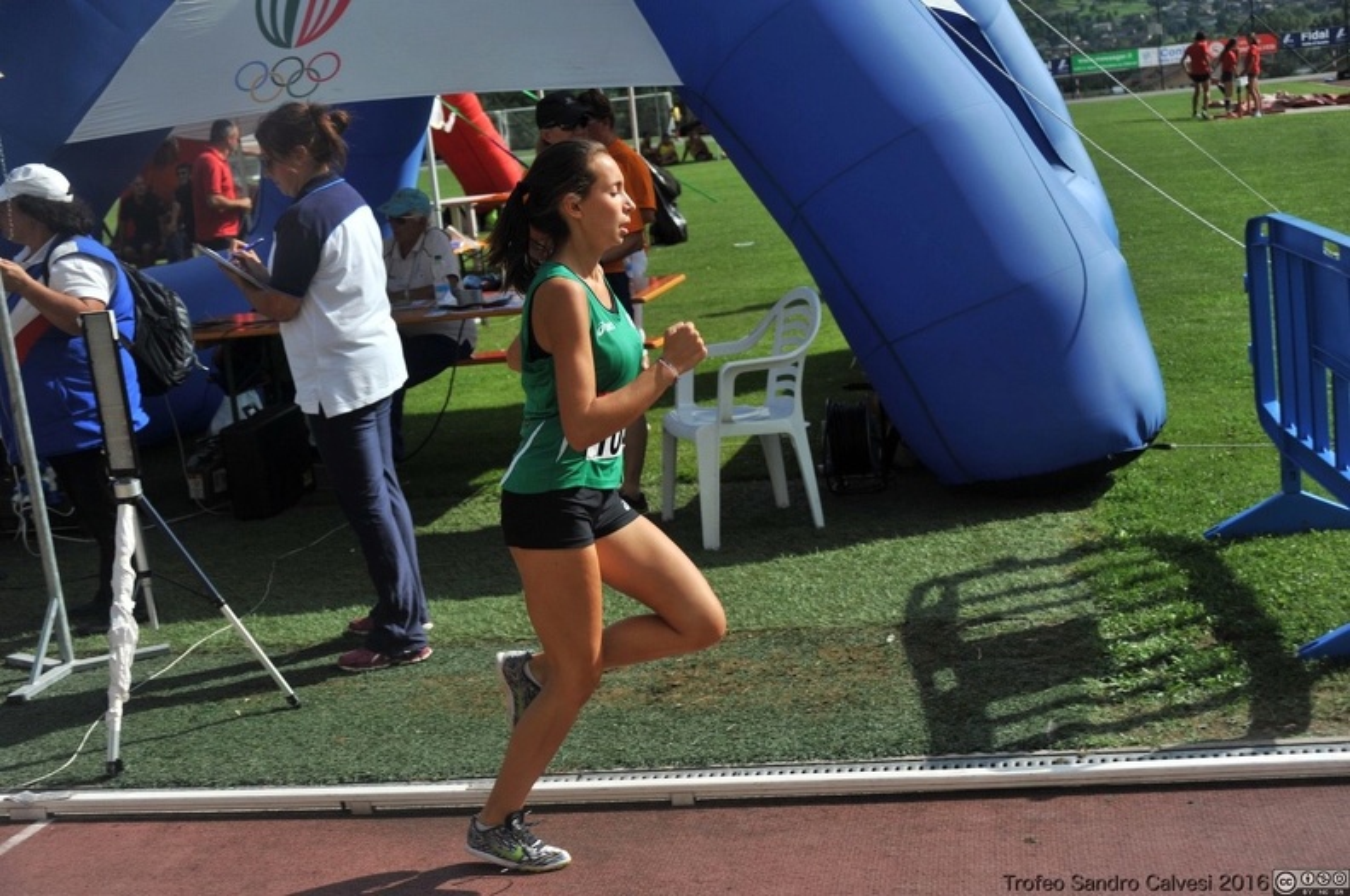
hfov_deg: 38.2
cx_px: 675
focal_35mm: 52
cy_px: 448
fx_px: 1948
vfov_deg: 25.9
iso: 250
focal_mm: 52
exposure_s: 1/800
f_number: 6.3
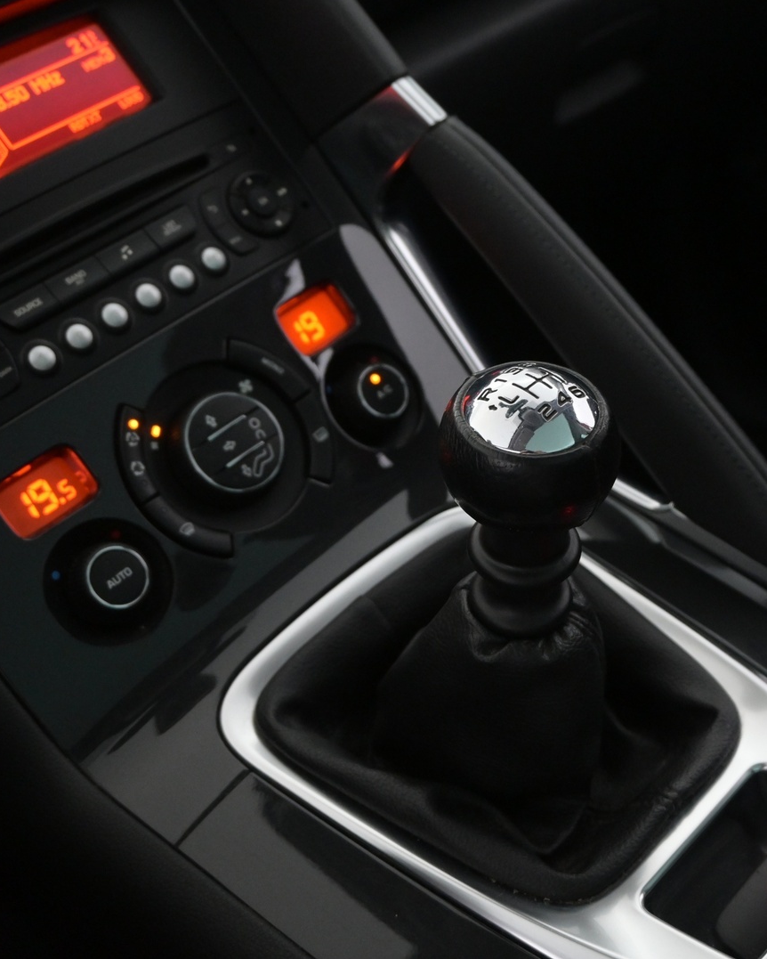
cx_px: 537
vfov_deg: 38.3
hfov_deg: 30.7
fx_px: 1382
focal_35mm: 49
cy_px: 479
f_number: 4.5
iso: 2500
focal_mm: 23
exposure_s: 1/80
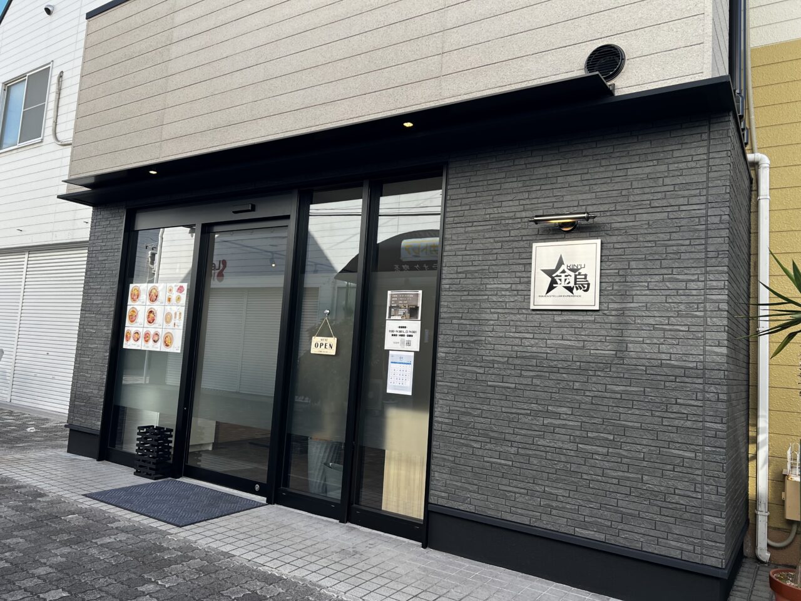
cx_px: 400
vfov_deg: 53.1
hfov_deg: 67.3
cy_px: 300
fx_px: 602
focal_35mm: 26
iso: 50
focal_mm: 5.7
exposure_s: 1/840
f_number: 1.5
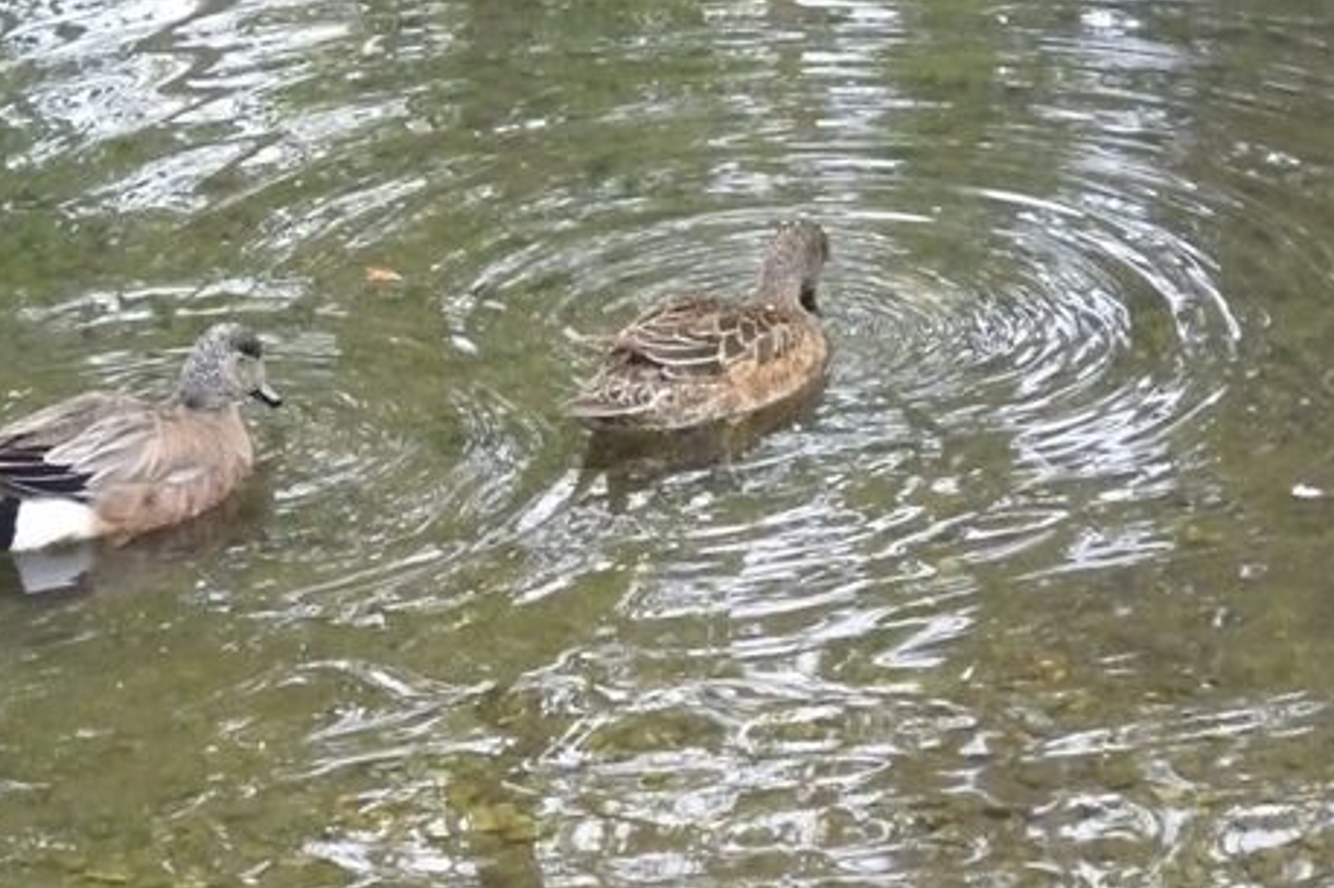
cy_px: 454
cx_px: 545
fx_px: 6519
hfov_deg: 11.7
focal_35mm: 176
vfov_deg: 7.8
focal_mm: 21.7
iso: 1600
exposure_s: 1/320
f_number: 5.4
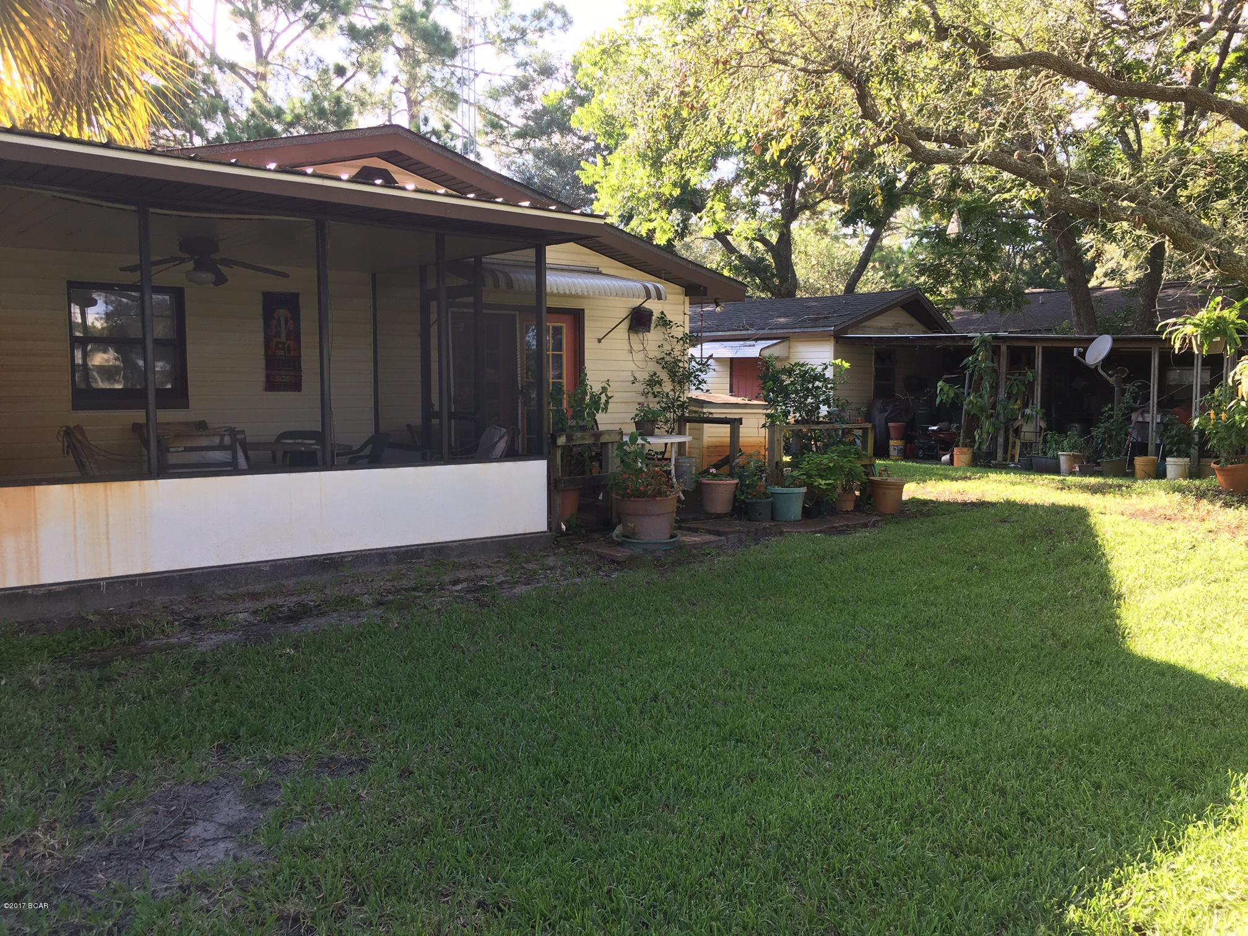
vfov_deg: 48.2
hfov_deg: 61.7
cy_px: 468
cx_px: 624
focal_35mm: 29
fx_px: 1046
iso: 32
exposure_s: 1/120
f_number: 2.2
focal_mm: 4.15
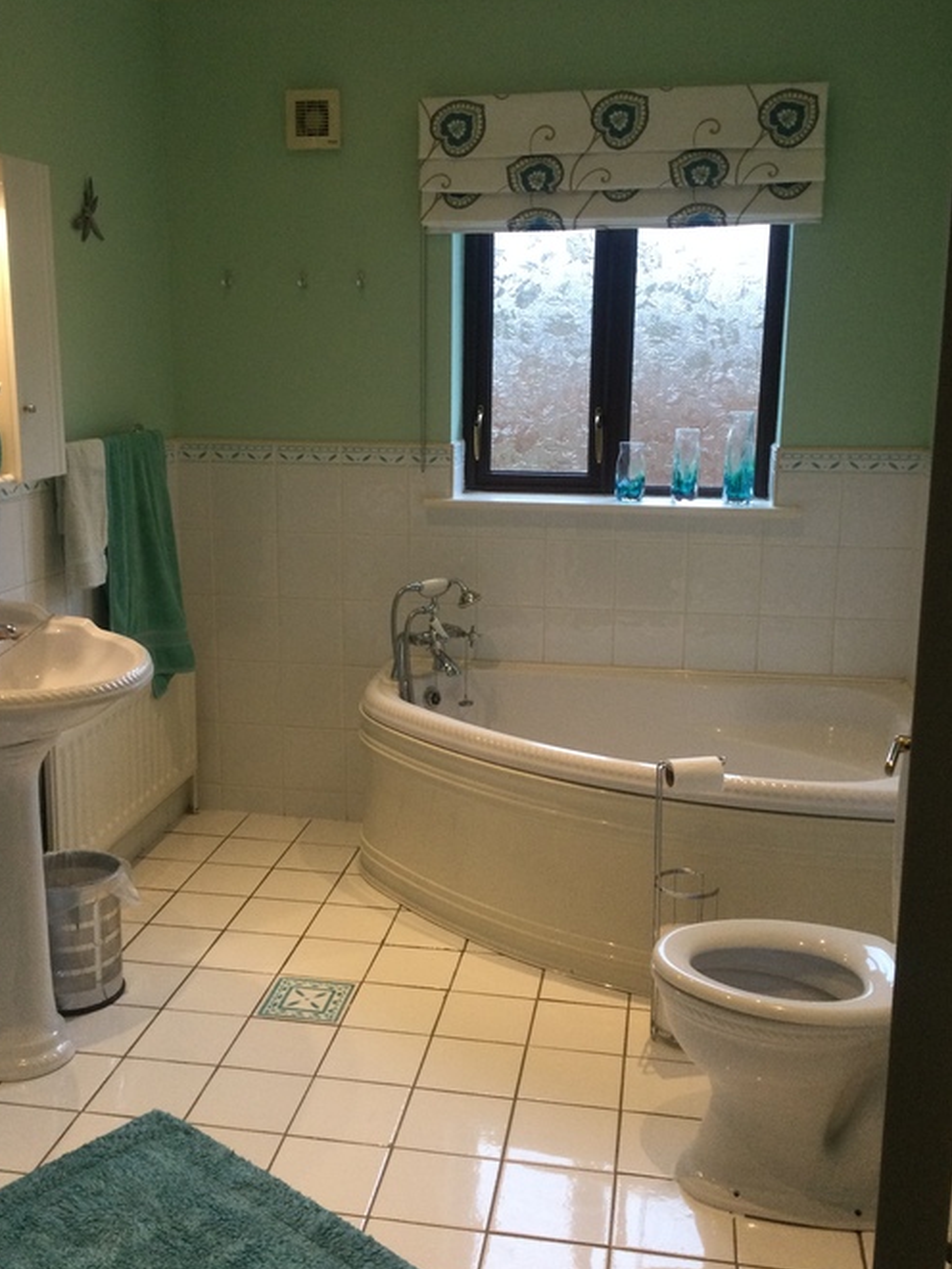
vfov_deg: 51.3
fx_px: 1320
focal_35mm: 36
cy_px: 609
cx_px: 432
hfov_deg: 39.6
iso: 50
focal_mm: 3.3
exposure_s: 1/33
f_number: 2.4
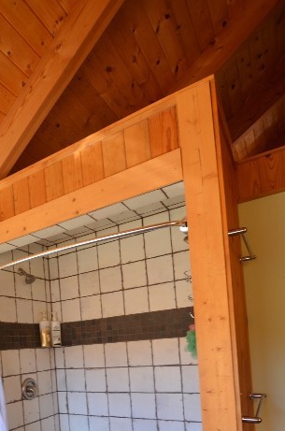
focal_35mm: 25
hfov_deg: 48.6
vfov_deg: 65.4
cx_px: 64
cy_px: 343
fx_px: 298
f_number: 4.5
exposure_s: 1/80
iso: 400
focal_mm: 10
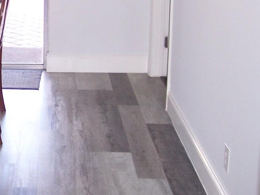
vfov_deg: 15.3
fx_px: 721
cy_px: 25
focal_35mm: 96
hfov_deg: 19.3
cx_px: -52
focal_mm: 8
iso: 140
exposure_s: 1/60
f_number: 2.8
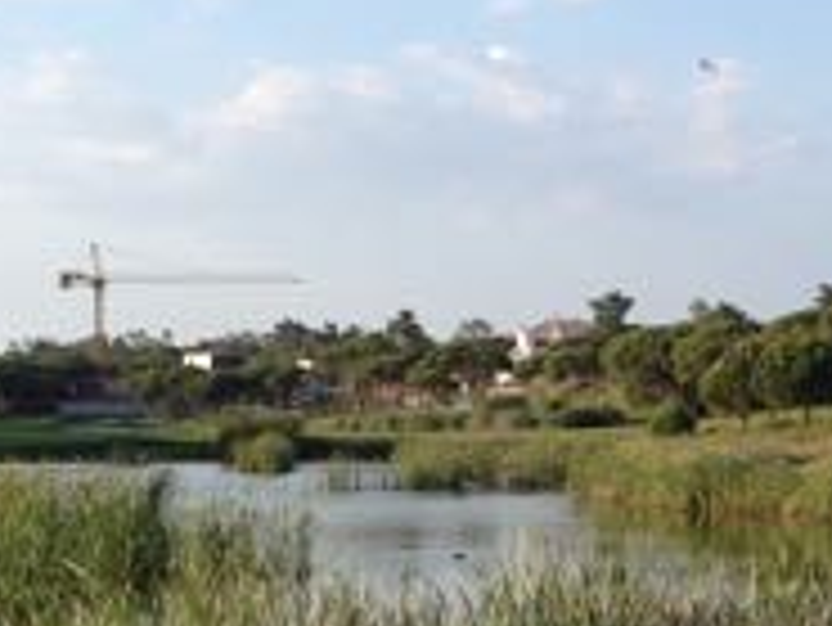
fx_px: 2742
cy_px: 527
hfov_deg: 17.2
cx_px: 616
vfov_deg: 12.9
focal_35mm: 114
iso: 50
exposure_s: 1/935
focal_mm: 4.12
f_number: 2.4
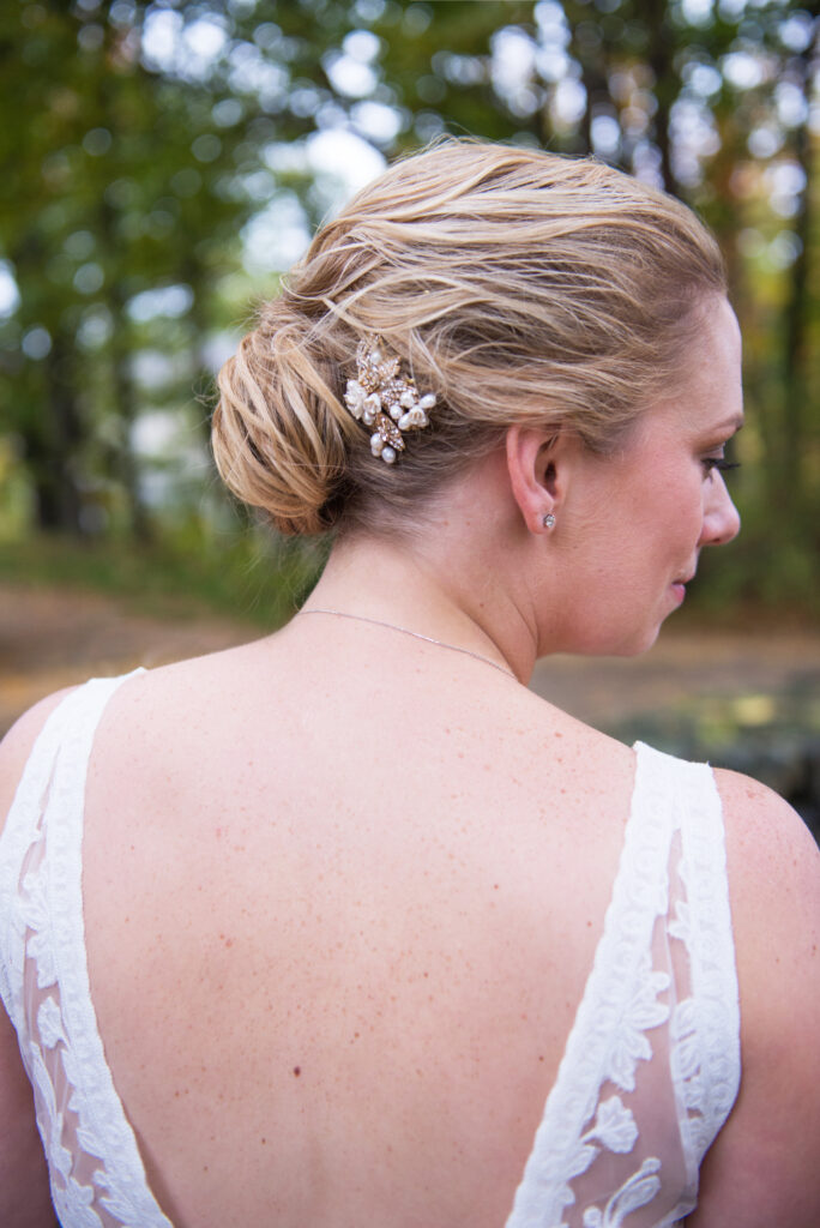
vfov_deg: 48.4
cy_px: 614
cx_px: 410
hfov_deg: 33.4
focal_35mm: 40
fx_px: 1365
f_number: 2.8
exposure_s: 1/80
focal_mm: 40
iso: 1000
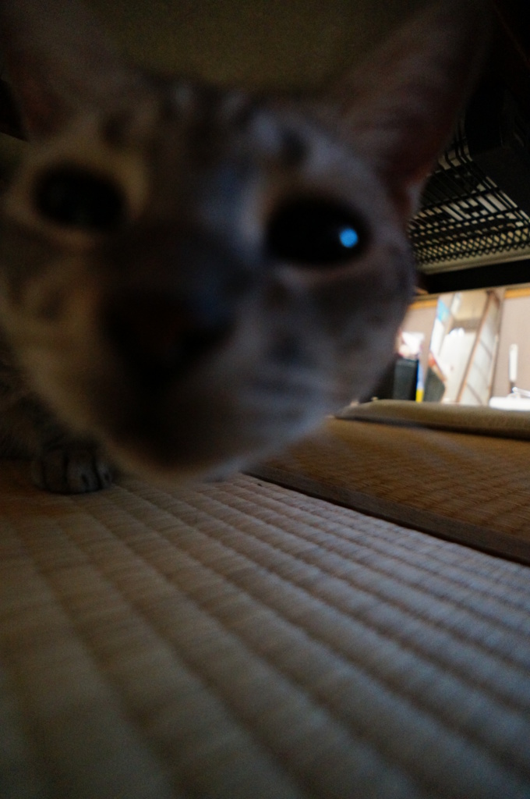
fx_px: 531
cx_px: 265
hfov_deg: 53.0
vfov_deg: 73.8
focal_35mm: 24
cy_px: 400
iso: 3200
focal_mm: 16
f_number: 3.2
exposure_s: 1/60
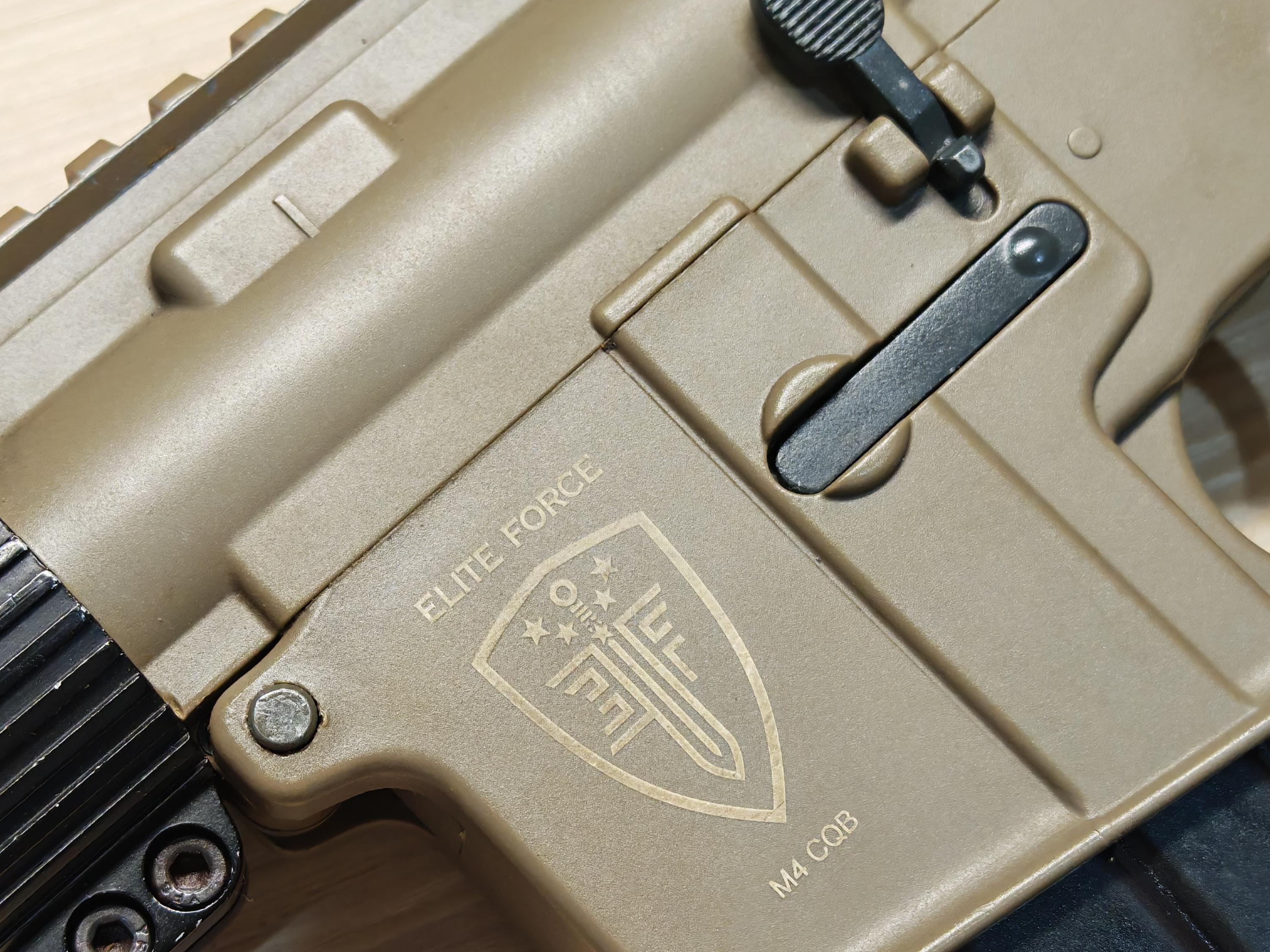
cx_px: 628
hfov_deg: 29.8
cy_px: 576
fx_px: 2385
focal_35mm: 65
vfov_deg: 22.6
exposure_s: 1/100
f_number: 2
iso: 200
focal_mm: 6.83
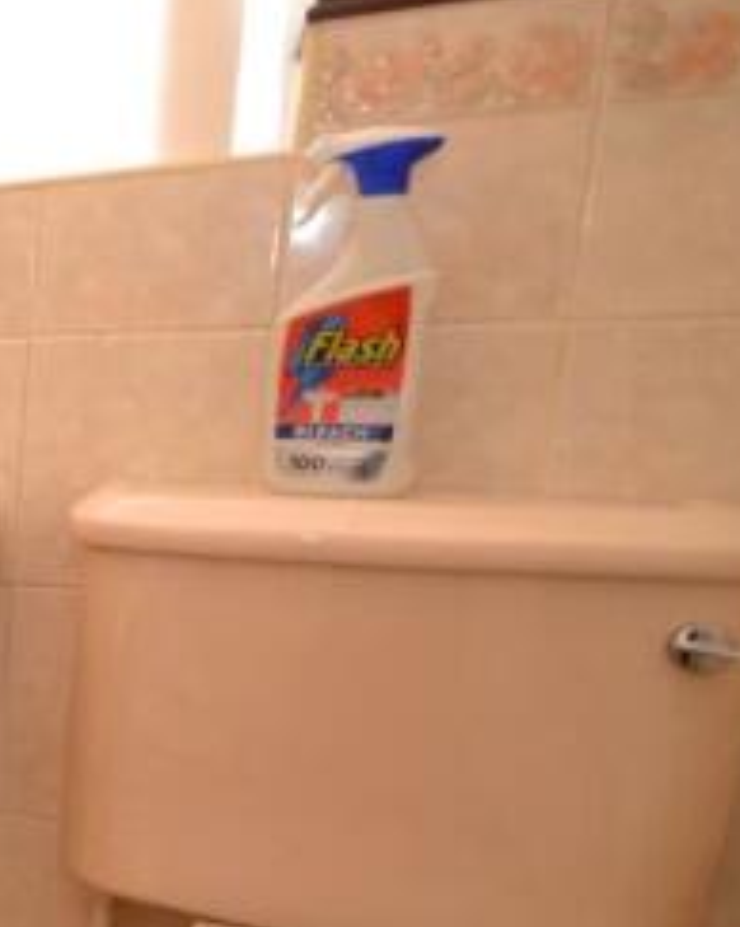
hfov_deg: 25.1
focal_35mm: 38
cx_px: -463
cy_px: 601
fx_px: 1042
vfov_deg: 47.4
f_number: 3.5
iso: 720
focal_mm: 10
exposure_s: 1/60
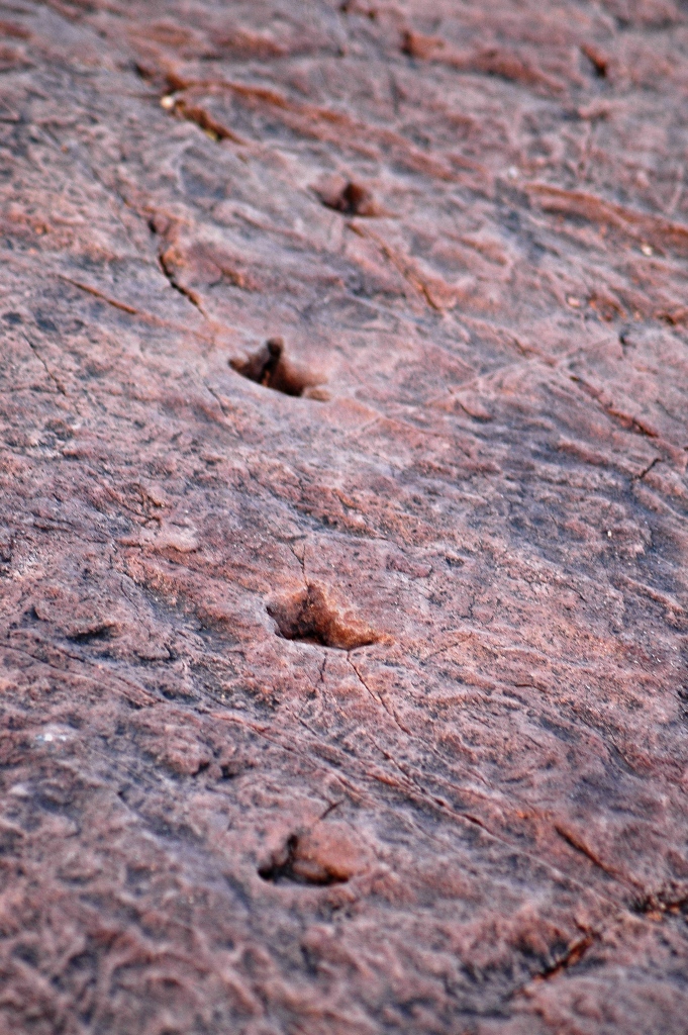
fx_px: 4824
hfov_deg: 8.2
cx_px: 344
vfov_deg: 12.2
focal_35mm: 168
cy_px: 518
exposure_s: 1/50
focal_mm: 112
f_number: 4.2
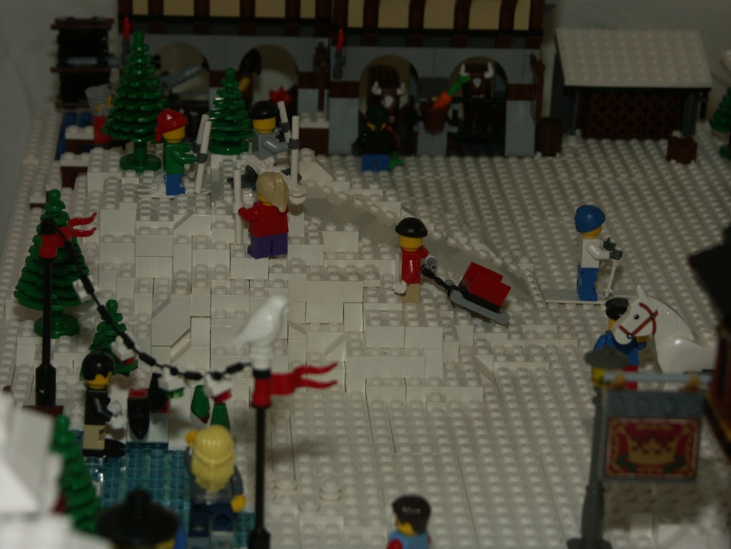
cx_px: 366
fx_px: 2238
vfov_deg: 14.0
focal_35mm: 106
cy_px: 274
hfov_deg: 18.5
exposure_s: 1/100
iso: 100
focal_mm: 27.13
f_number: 3.5
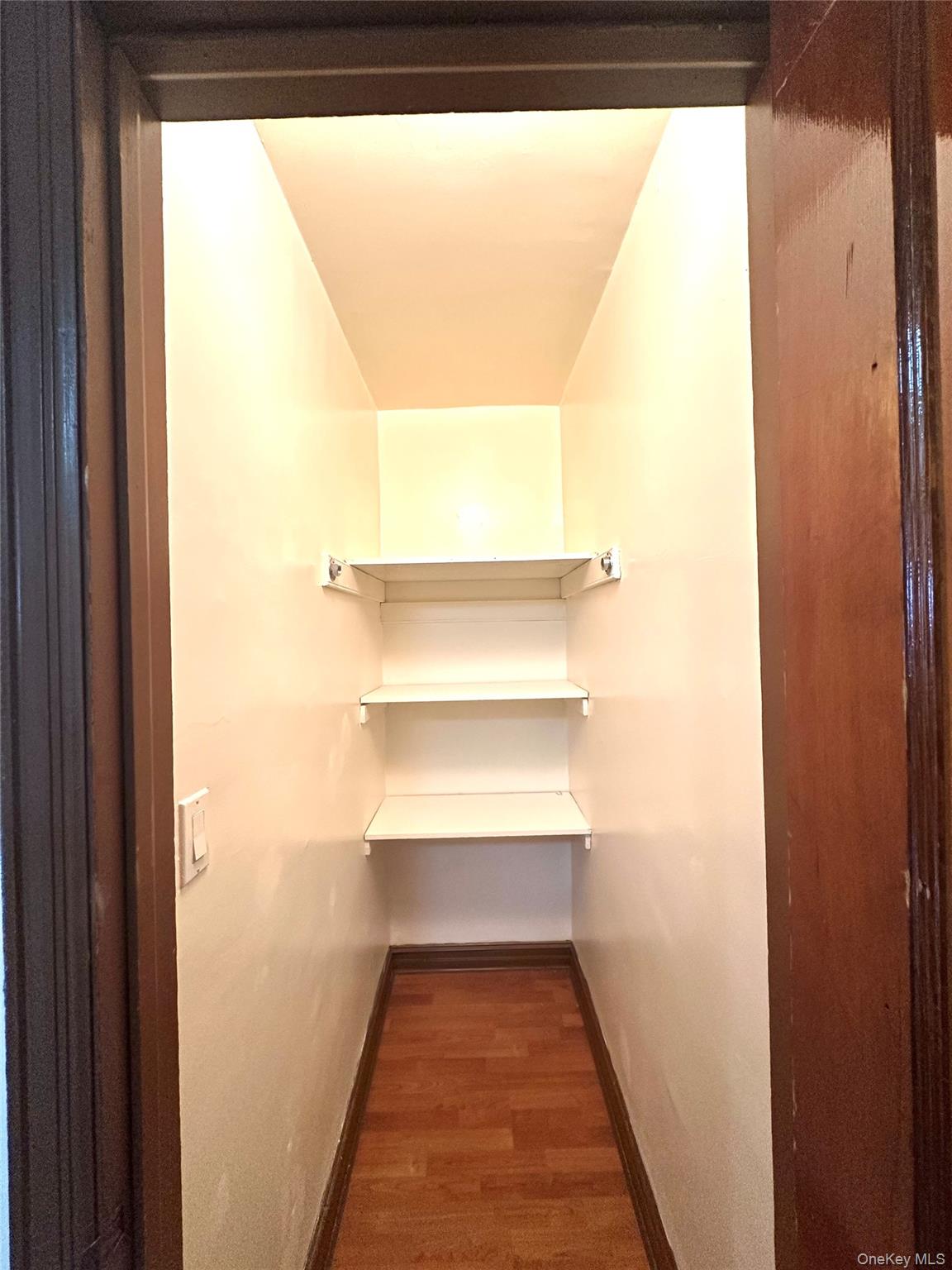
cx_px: 476
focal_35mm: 14
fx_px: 513
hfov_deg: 85.7
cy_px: 635
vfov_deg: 102.1
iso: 250
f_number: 2.2
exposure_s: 1/60
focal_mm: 2.22
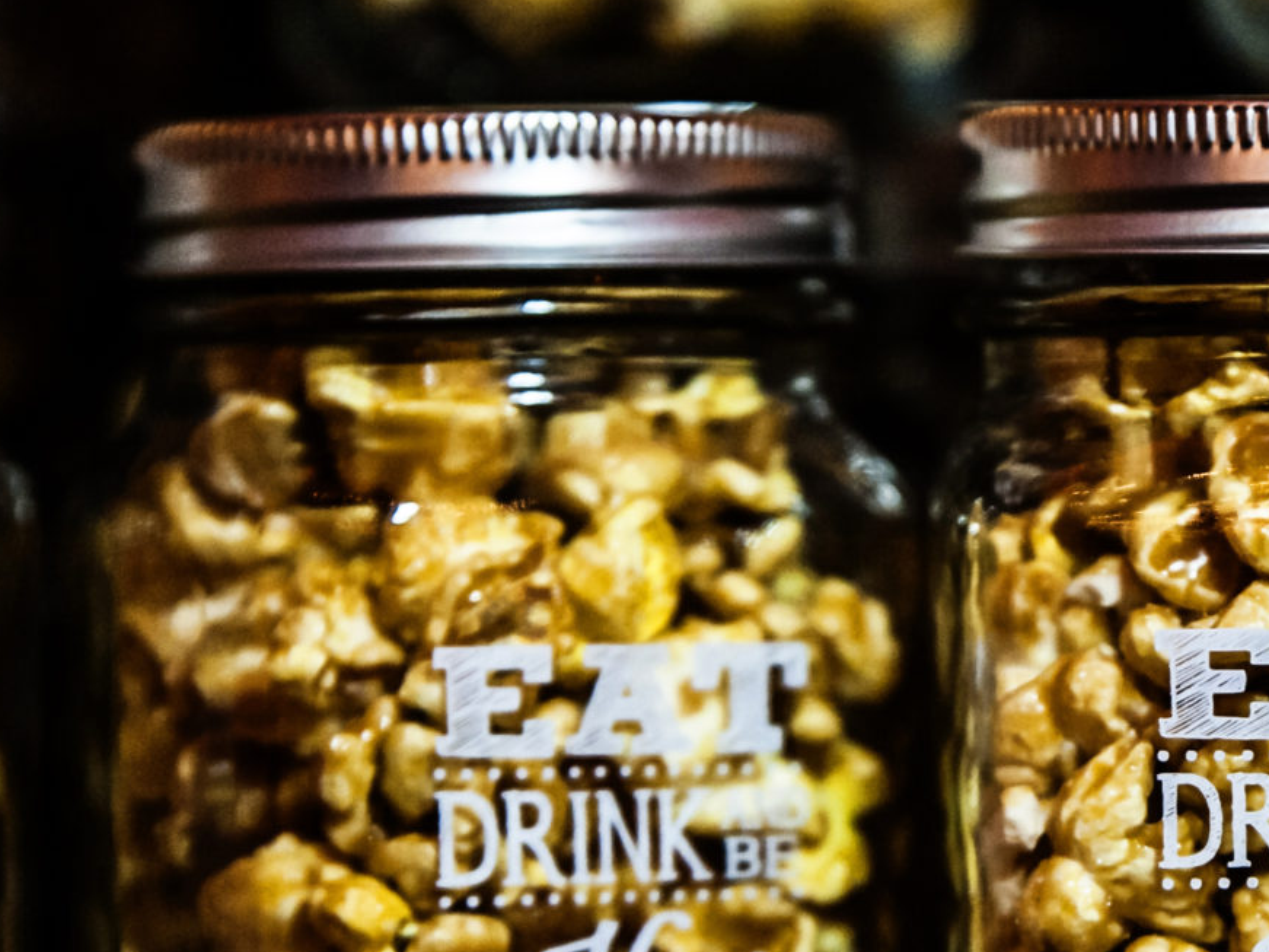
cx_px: 1378
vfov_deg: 3.3
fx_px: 16568
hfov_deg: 4.4
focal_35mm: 452
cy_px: 614
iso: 1600
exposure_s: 1/80
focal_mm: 200
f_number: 3.2
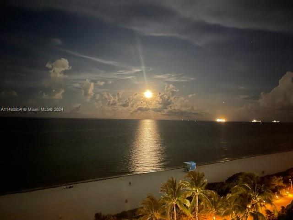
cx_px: 146
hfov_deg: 67.3
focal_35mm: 26
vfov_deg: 53.1
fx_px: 220
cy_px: 110
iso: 640
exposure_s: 1/2
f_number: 1.6
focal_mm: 5.1
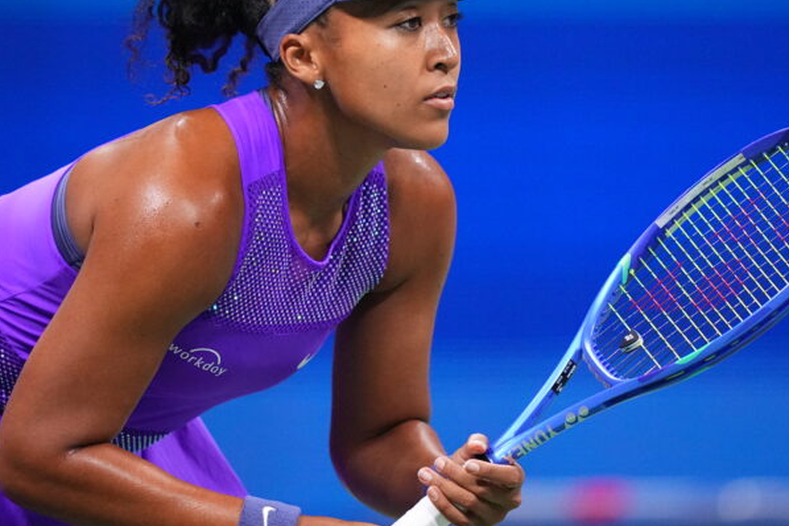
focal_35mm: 770
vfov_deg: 1.8
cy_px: 216
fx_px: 16879
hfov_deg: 2.7
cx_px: 394
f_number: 2.8
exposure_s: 1/1600
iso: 5000
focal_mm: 400
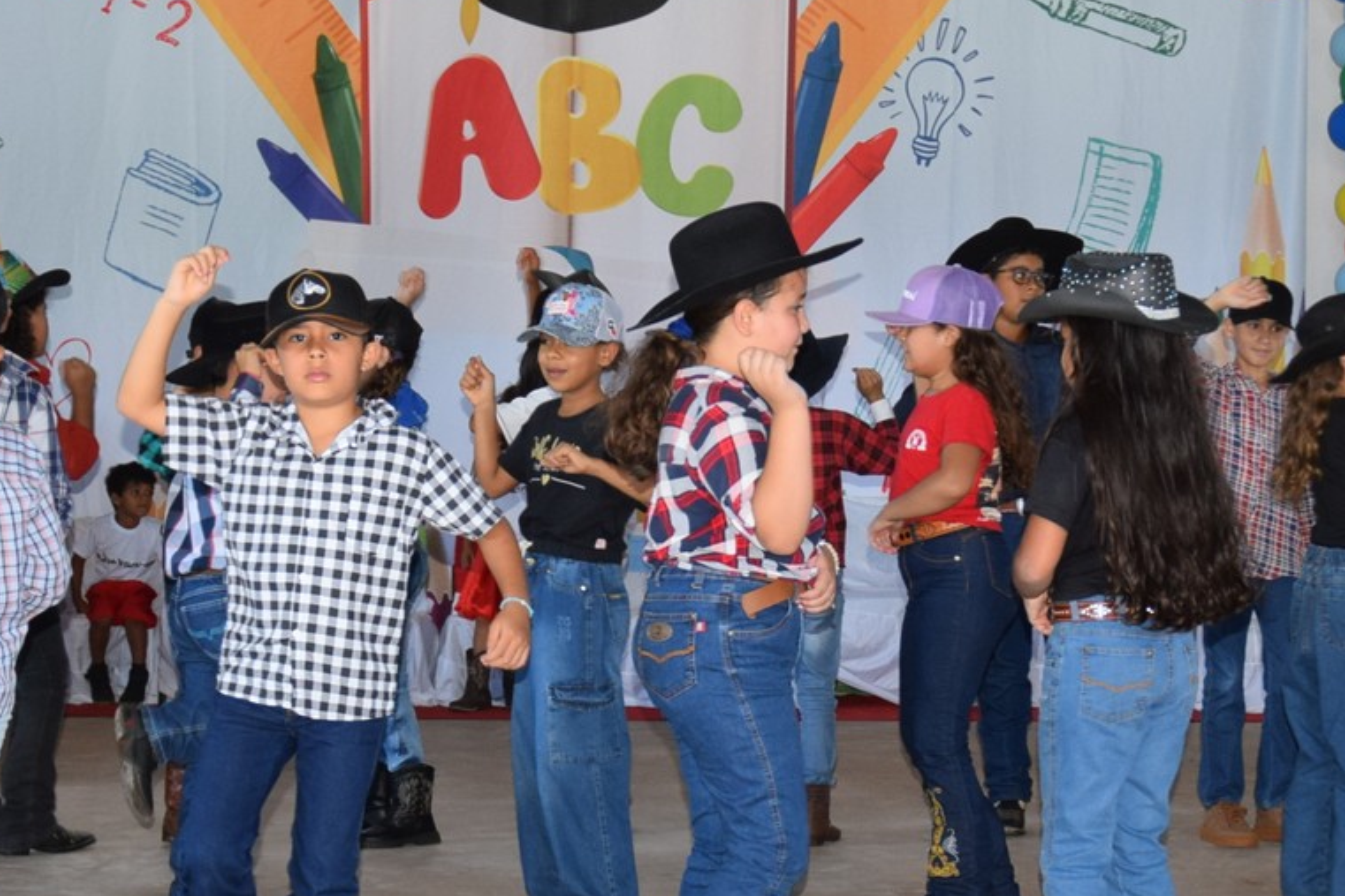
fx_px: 3175
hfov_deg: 23.9
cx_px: 796
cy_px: 587
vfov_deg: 16.0
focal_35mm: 85
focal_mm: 24
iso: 800
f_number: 4.5
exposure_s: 1/80
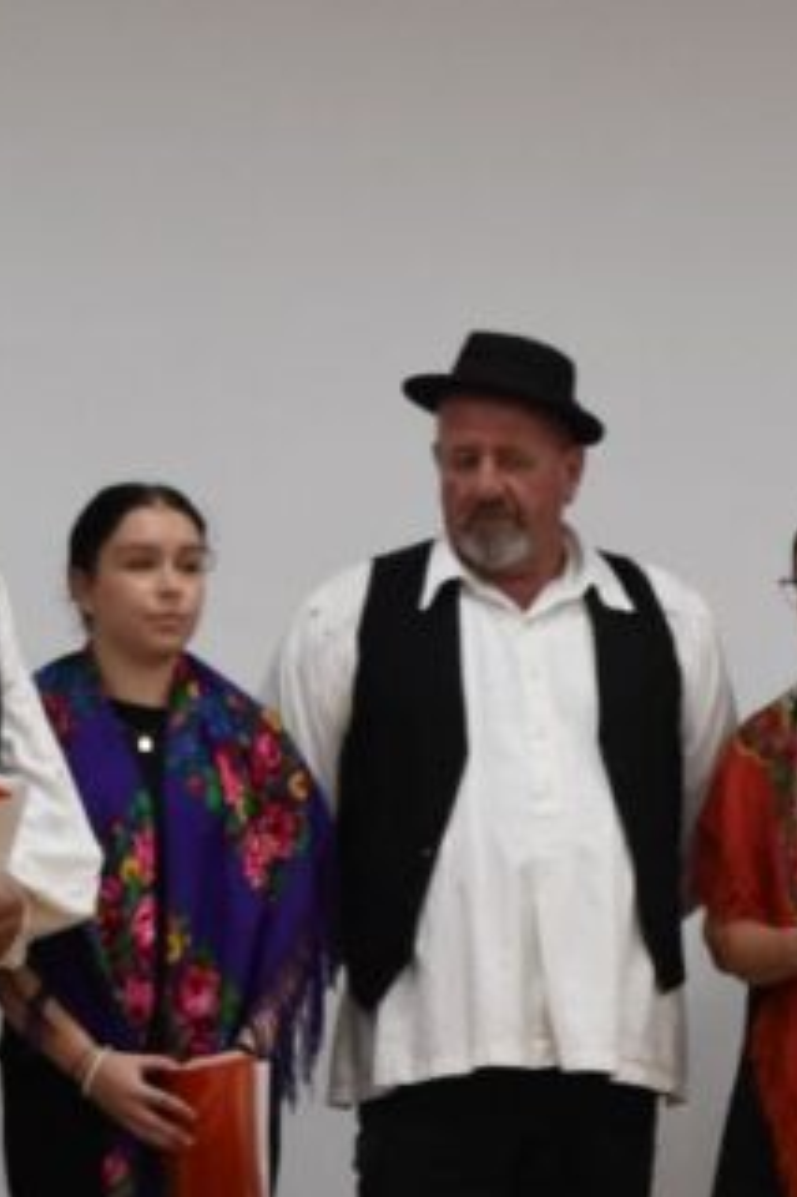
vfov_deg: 9.9
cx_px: 722
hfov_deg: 6.6
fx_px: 6880
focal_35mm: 207
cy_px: 950
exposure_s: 1/125
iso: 1100
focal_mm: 35
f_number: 4.2
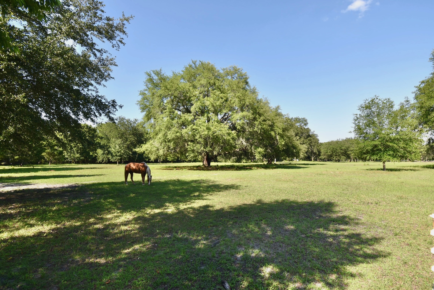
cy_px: 145
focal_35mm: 18
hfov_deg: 90.0
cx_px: 217
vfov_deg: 67.5
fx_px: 217
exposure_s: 1/200
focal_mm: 12
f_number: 8
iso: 100
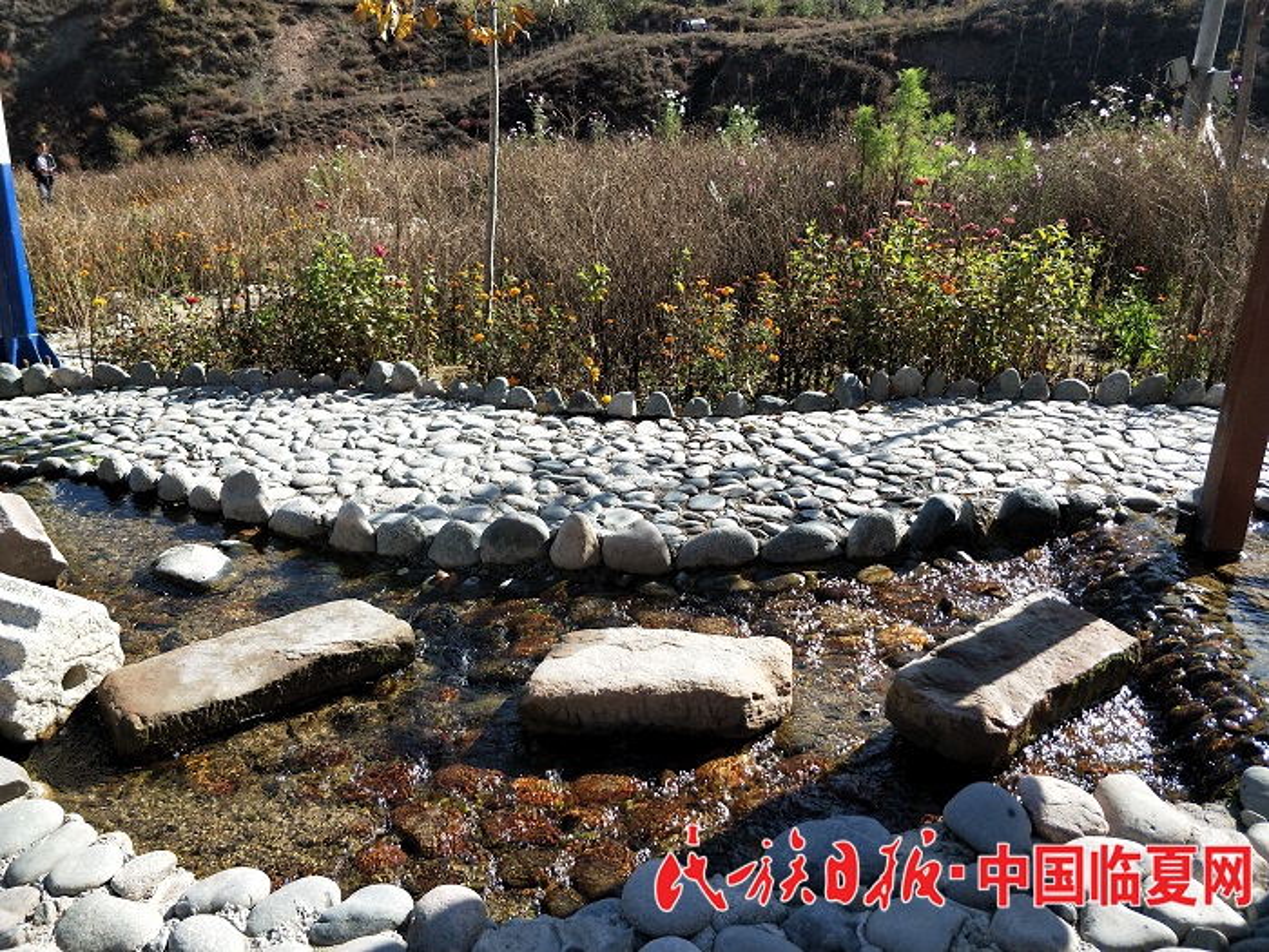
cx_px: 634
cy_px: 476
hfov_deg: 69.4
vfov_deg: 54.9
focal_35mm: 25
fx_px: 916
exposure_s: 1/904
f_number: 1.7
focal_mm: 4.27
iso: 36
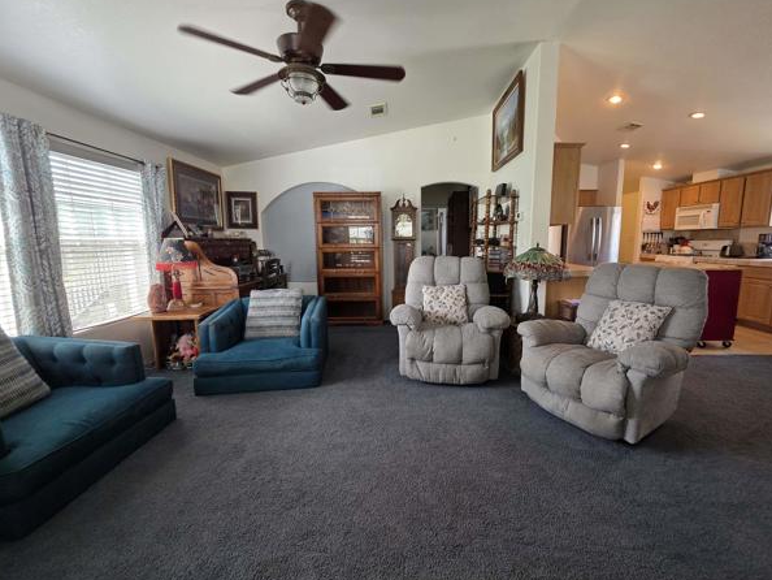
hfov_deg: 102.0
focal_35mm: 14
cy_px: 295
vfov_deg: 85.7
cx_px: 405
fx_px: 312
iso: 320
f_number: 1.9
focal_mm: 2.2
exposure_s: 1/120
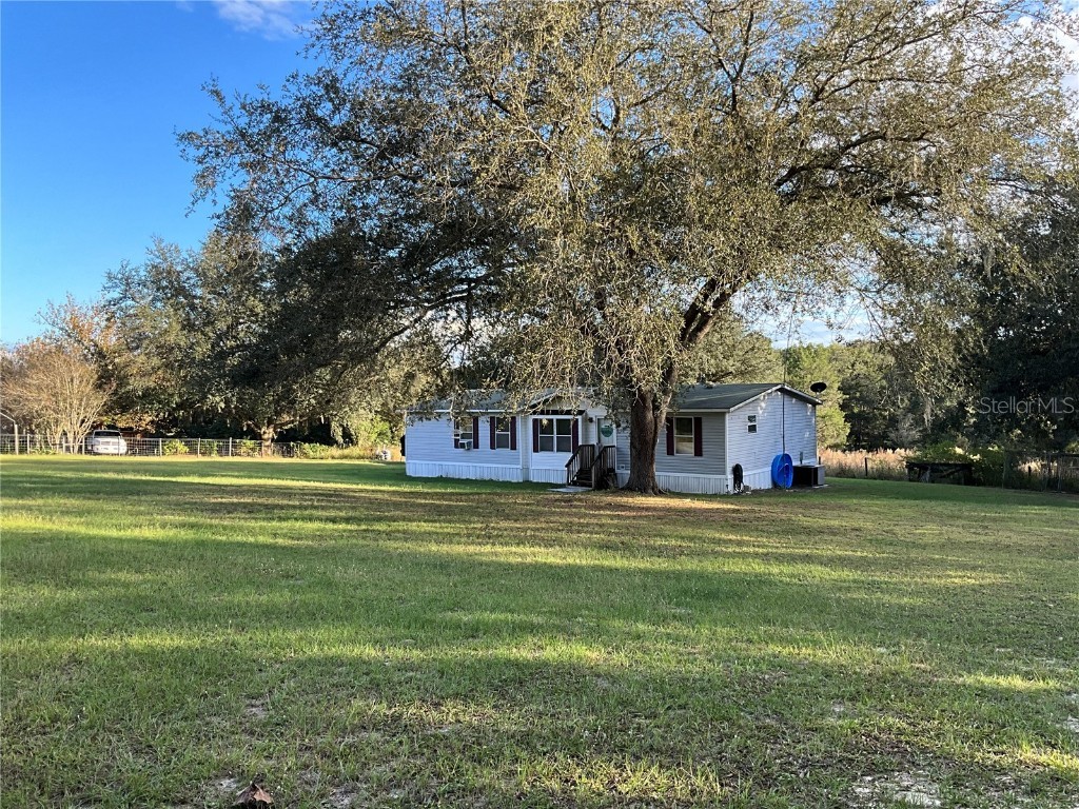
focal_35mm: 29
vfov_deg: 48.2
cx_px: 540
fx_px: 904
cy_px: 404
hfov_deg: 61.7
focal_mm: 3
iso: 25
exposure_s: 1/237
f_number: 1.8
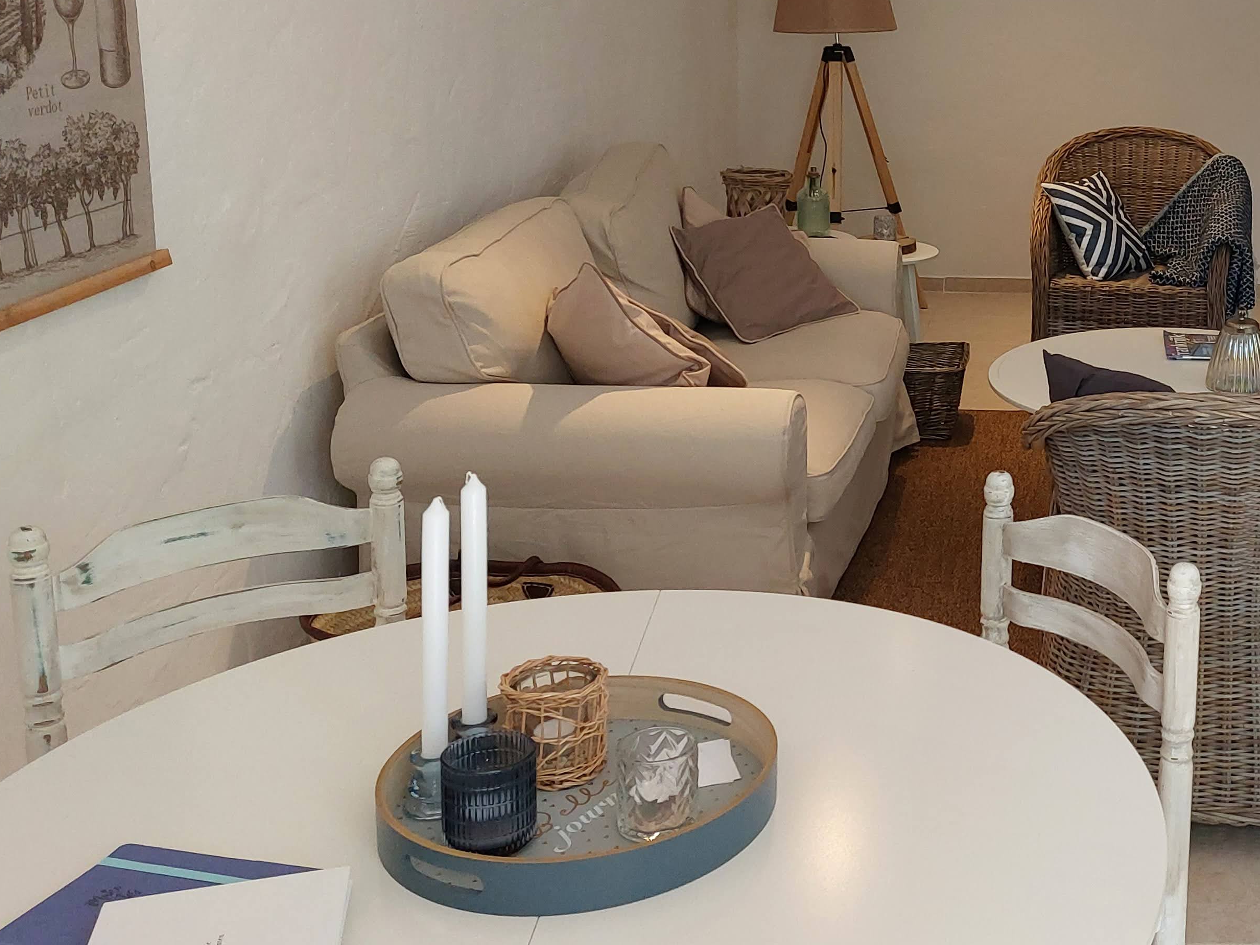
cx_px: 1167
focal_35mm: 46
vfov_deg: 31.0
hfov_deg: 38.1
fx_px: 1674
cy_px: 239
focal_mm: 5.23
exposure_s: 1/120
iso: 160
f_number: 1.8
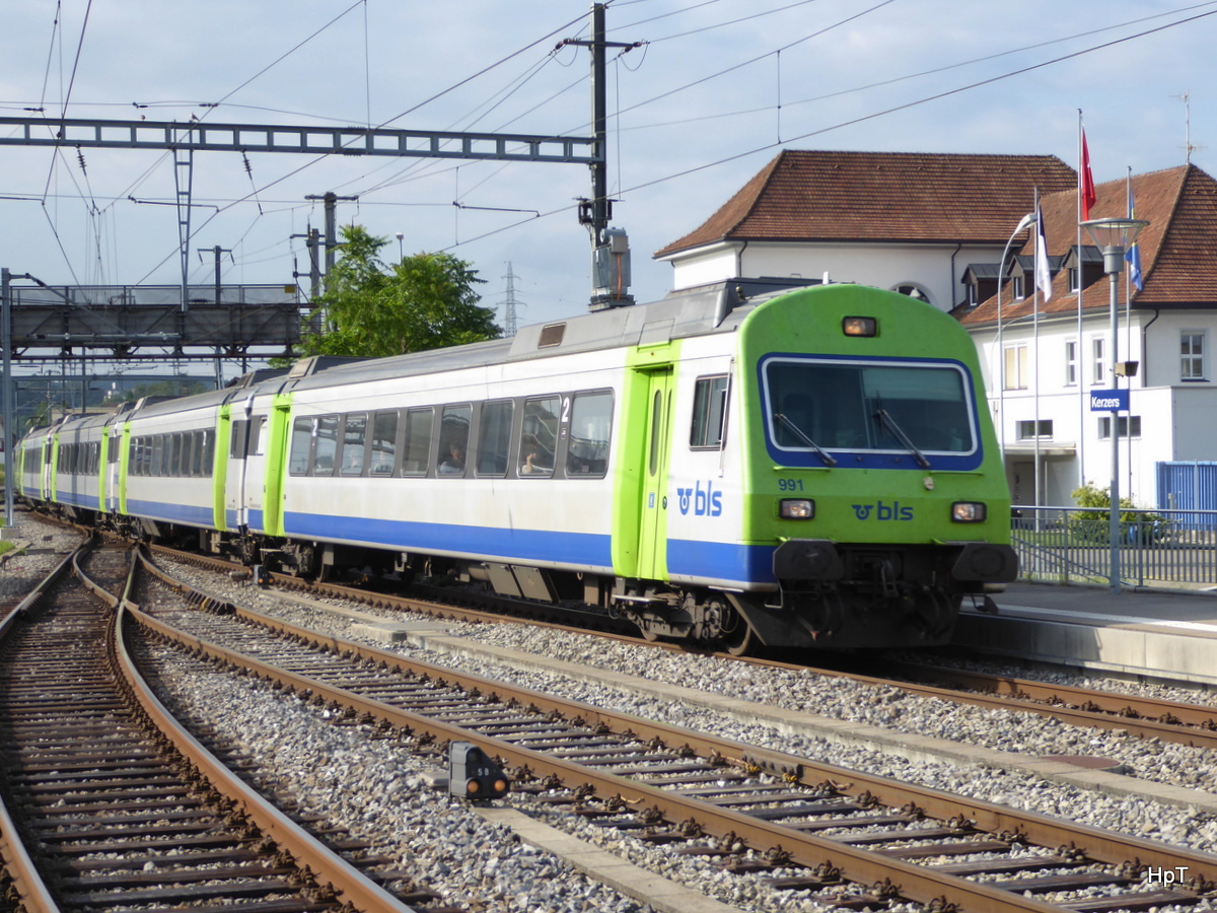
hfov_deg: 26.0
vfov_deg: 19.6
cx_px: 608
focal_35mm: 75
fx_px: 2637
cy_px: 456
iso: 80
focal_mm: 12.5
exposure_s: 1/250
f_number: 4.5
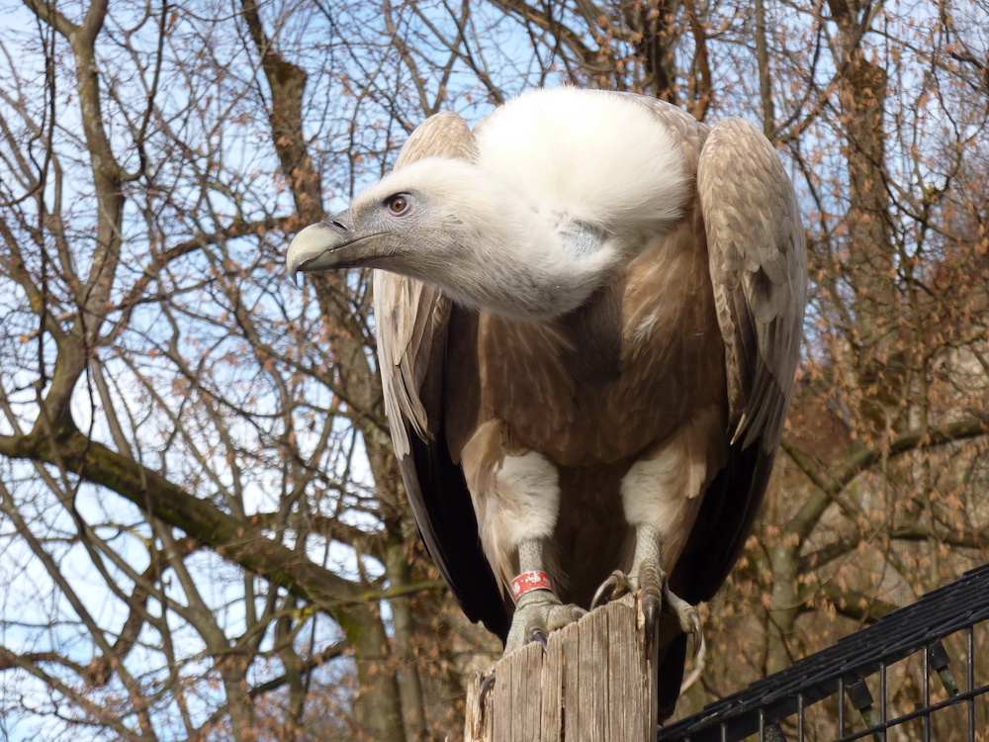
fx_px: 3657
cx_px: 494
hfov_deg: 15.4
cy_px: 371
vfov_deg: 11.6
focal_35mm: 128
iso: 80
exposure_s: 1/160
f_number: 4.4
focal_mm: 21
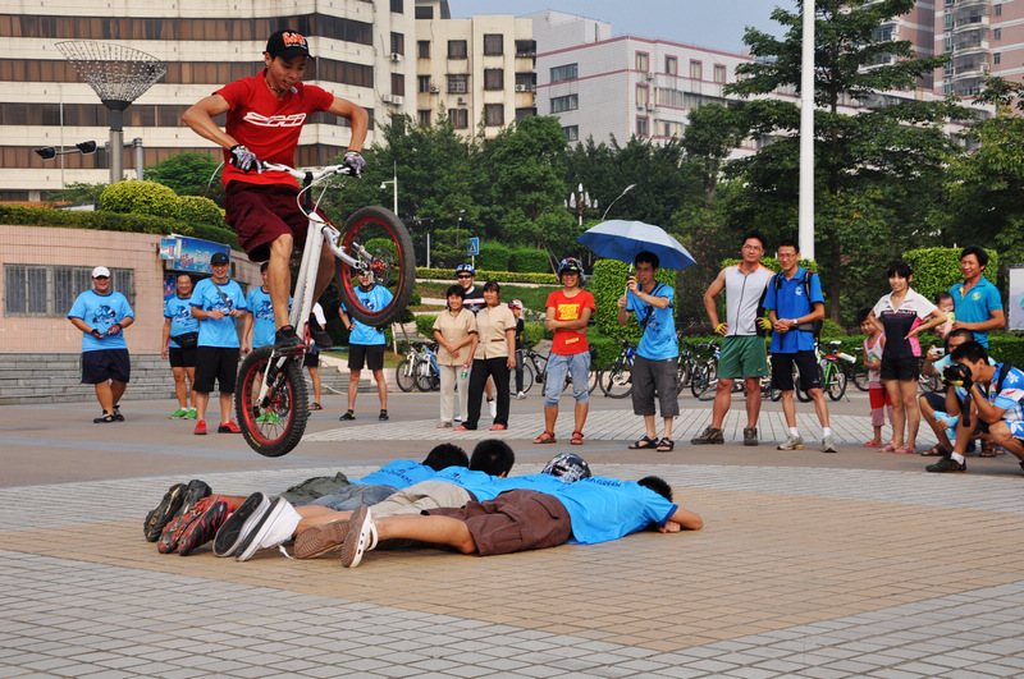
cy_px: 340
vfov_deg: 23.7
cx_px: 512
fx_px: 1619
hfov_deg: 35.1
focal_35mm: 57
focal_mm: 38
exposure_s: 1/500
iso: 200
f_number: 8
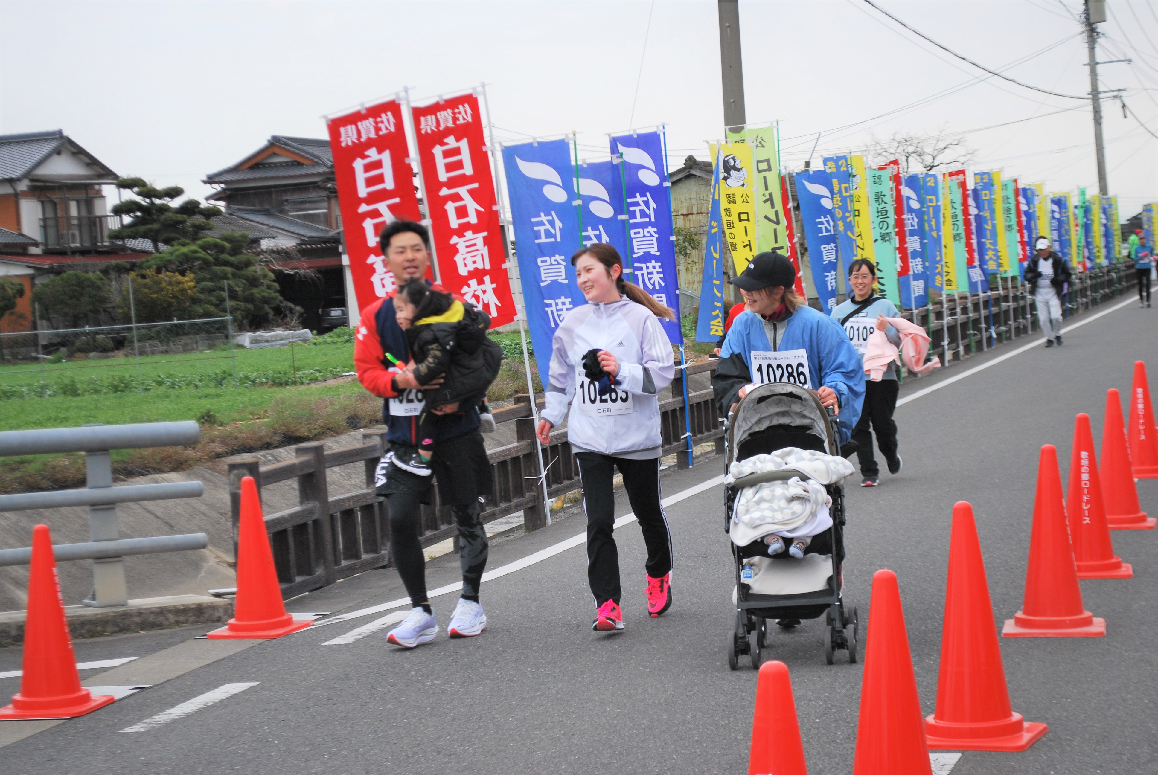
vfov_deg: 16.6
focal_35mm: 82
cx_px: 579
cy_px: 388
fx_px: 2657
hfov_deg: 24.6
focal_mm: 55
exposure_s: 1/500
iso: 280
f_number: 5.6
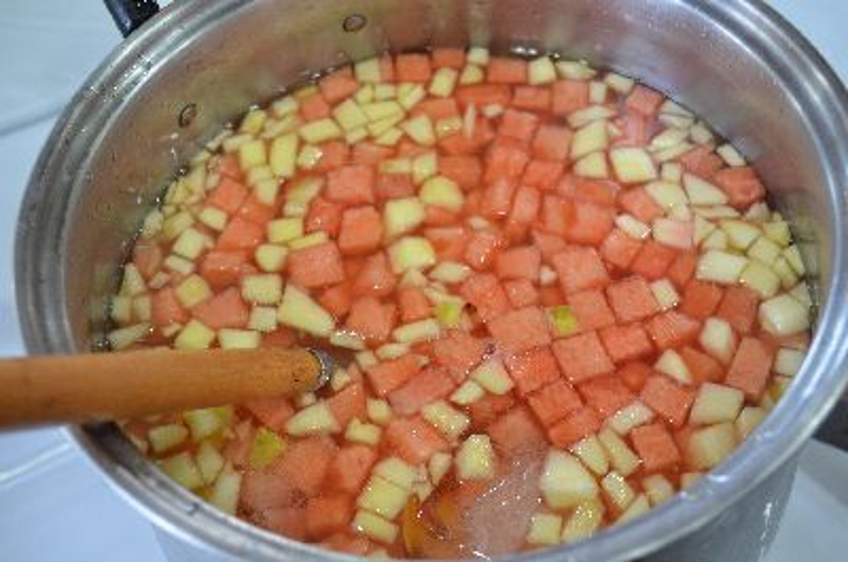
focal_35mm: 45
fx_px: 1058
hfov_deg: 43.7
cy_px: 281
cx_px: 424
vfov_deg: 29.7
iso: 1600
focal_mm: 30
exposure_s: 1/100
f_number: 4.2
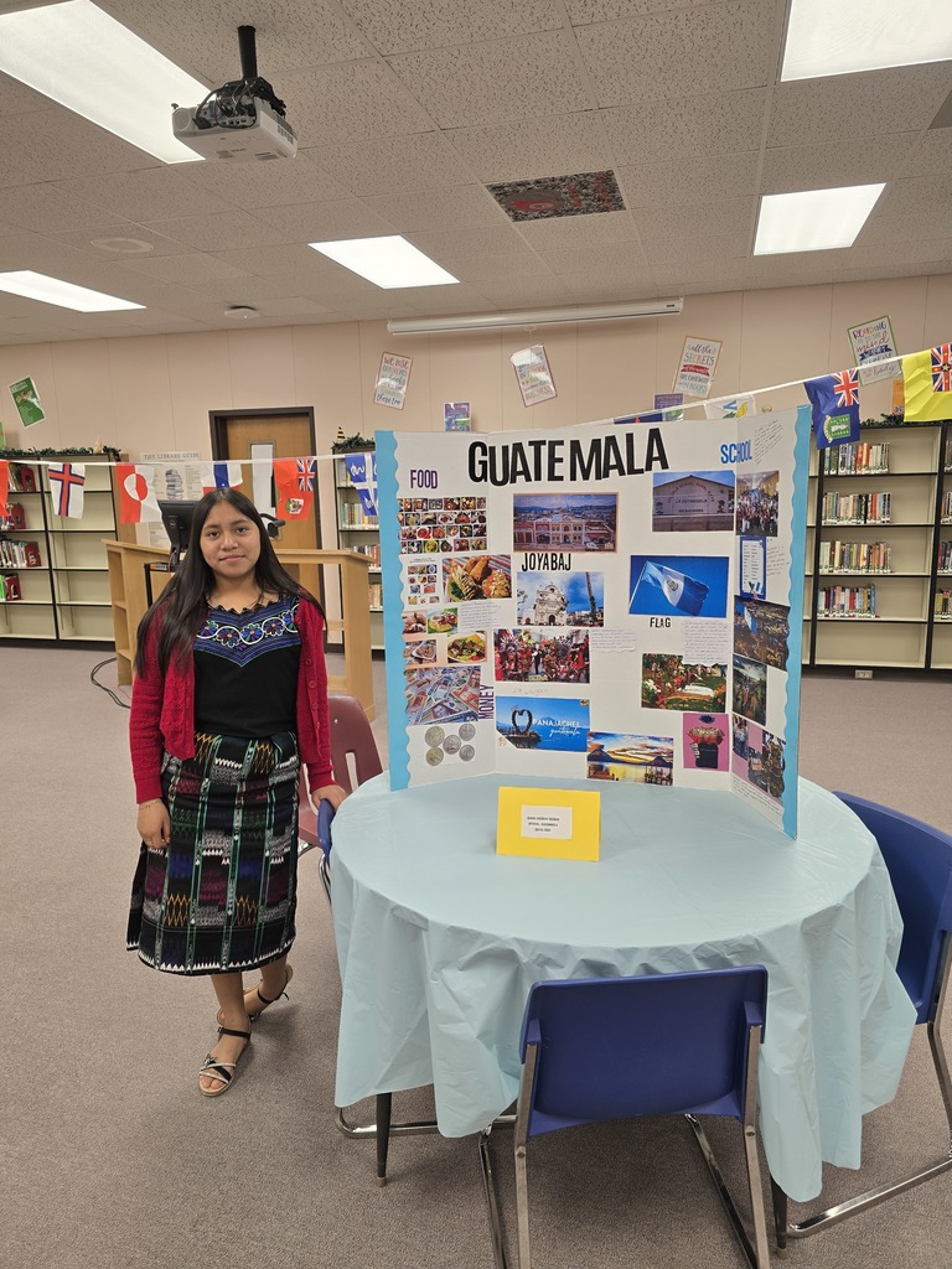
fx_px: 843
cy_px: 634
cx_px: 476
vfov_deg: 73.9
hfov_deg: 58.9
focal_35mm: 23
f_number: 1.7
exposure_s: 1/120
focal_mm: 6.3
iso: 100
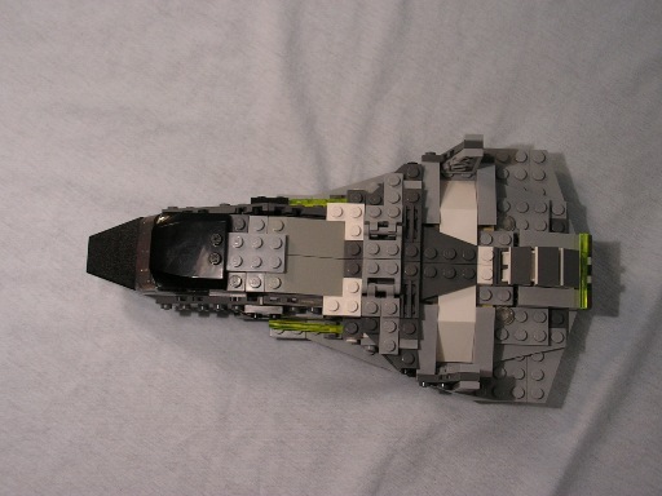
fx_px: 1014
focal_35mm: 53
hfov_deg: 36.2
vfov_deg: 27.5
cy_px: 248
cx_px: 331
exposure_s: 1/60
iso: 100
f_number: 3.2
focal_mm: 8.9
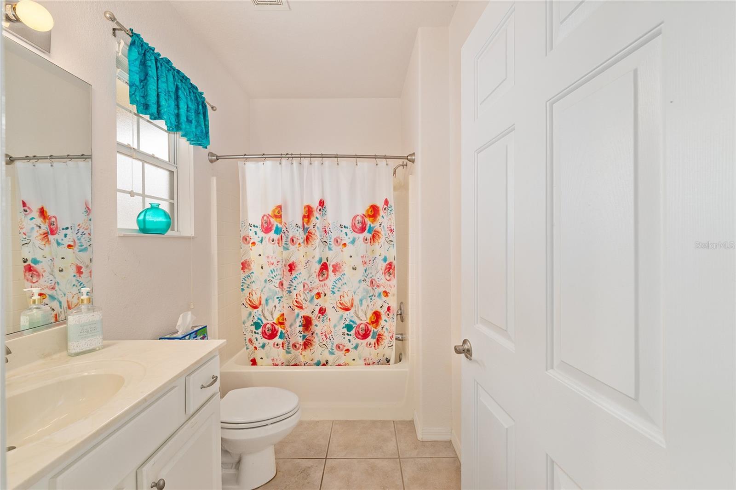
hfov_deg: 104.3
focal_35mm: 14
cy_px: 245
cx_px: 368
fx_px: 286
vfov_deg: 81.2
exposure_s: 1/10
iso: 400
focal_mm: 14
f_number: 8
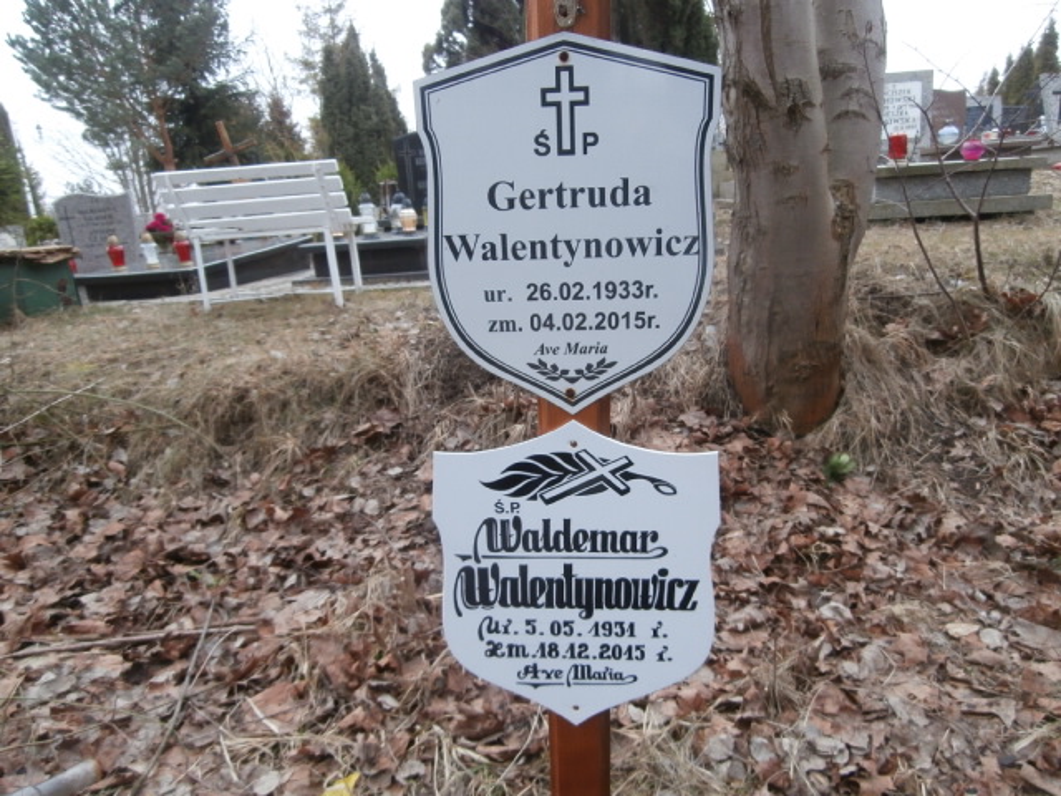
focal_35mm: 24
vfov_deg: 56.8
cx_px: 530
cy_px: 398
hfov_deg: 71.6
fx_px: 736
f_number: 3
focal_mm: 4.2
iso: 100
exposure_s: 1/80
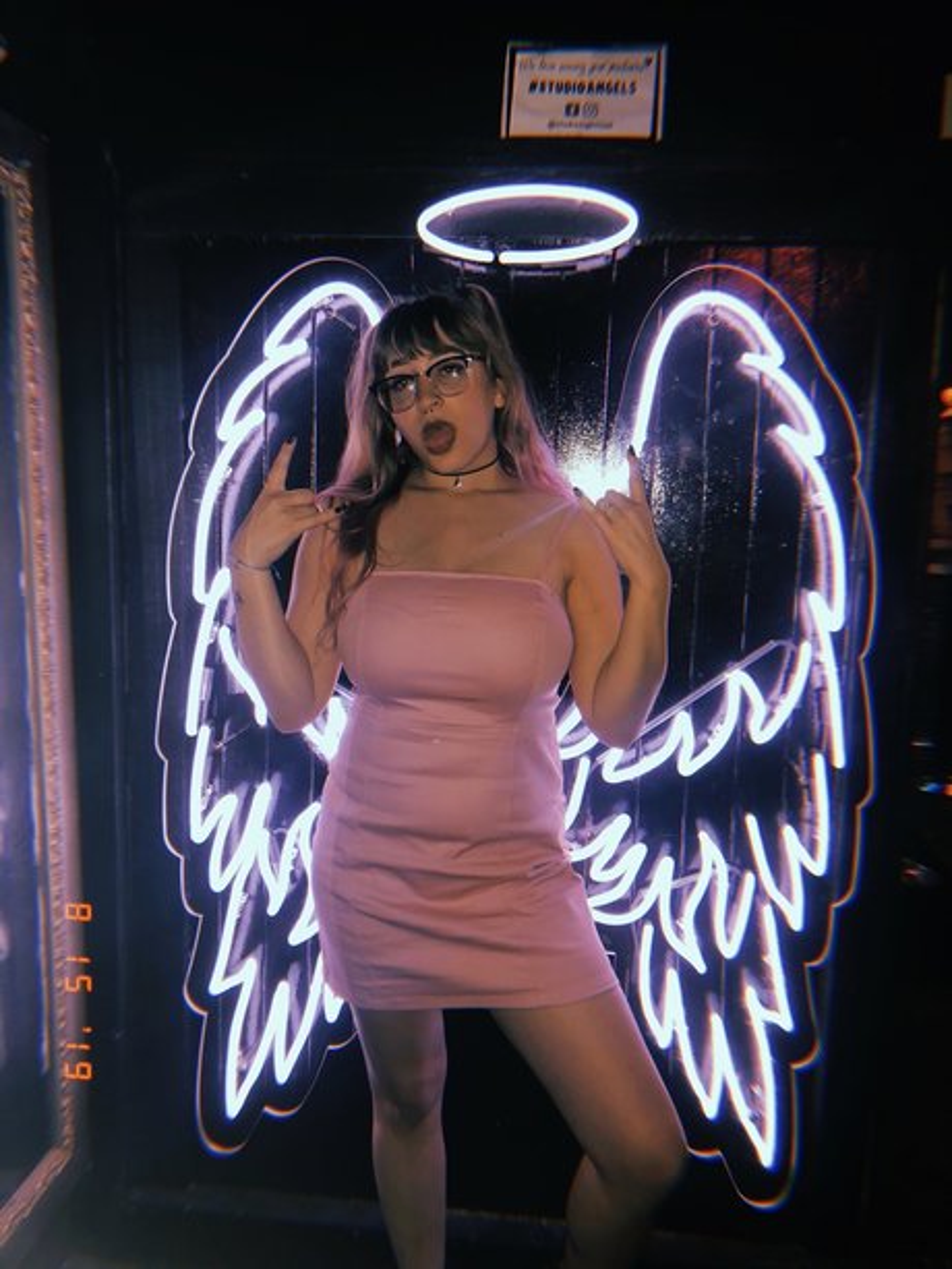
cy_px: 634
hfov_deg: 49.8
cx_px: 476
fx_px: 1026
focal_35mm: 28
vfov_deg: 63.4
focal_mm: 3.99
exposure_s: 1/12
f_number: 1.8
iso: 40
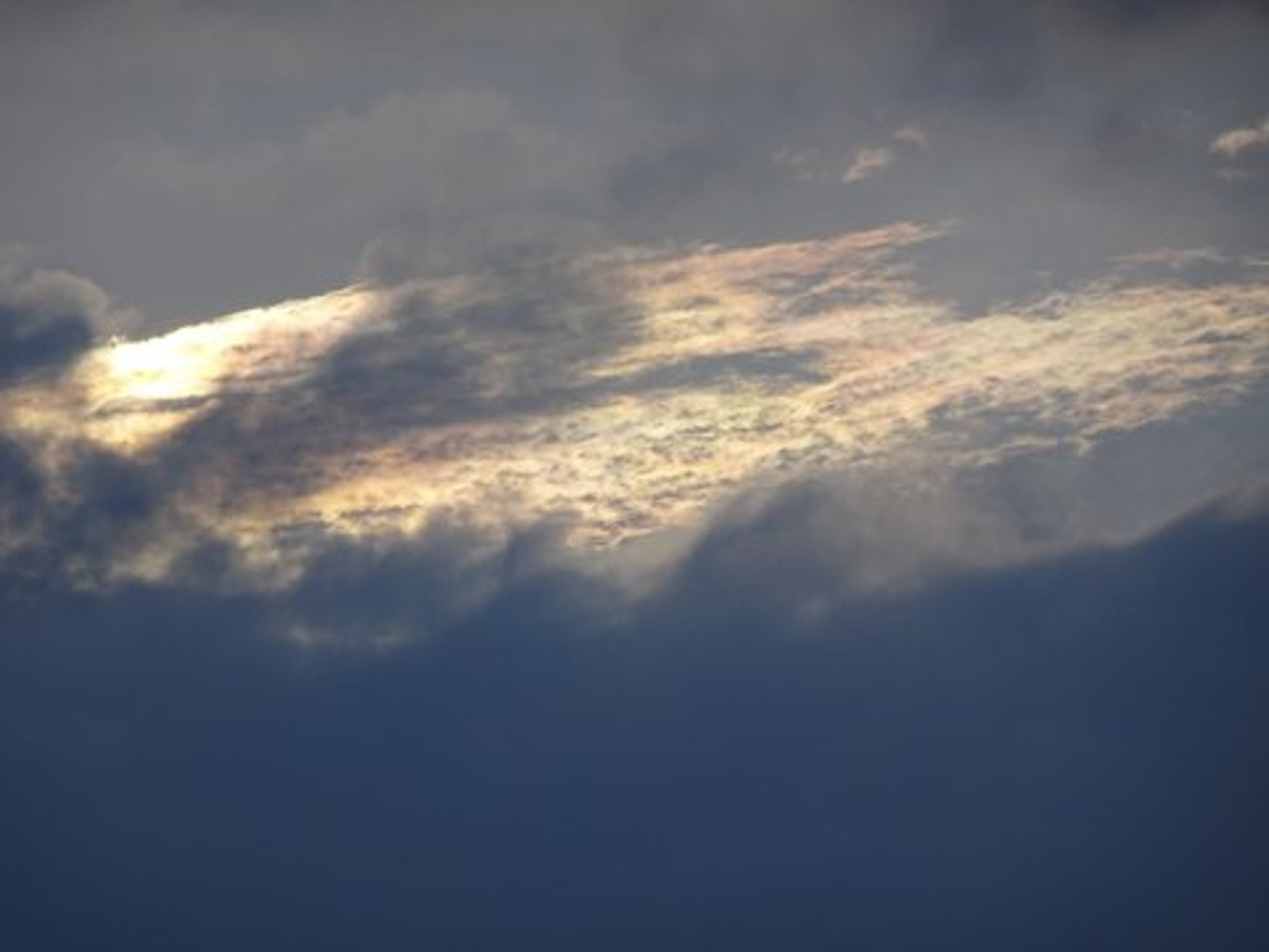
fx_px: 13014
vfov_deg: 4.2
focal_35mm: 355
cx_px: 634
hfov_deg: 5.6
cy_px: 476
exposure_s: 1/800
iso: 80
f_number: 6.3
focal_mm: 60.59
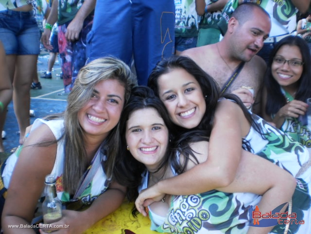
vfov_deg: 39.7
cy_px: 117
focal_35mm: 36
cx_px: 156
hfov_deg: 51.4
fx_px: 323
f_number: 3.1
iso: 100
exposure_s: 1/30
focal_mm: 6.3
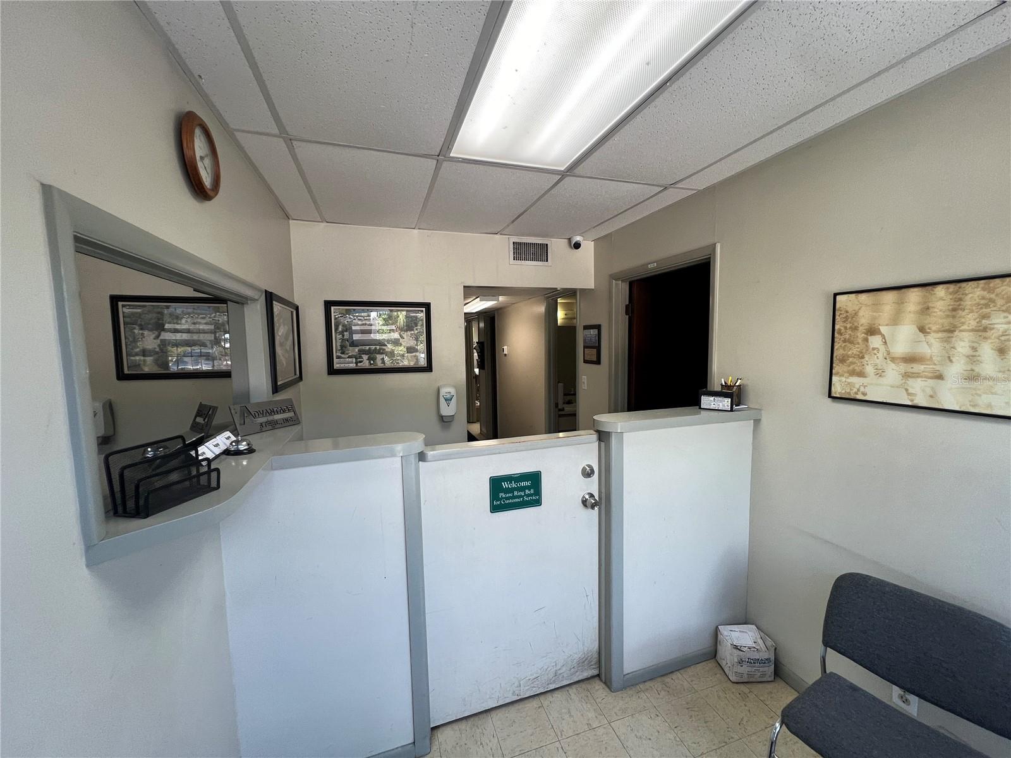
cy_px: 379
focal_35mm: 13
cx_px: 506
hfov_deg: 106.2
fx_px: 380
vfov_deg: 89.9
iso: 64
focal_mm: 1.57
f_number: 1.8
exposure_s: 1/120
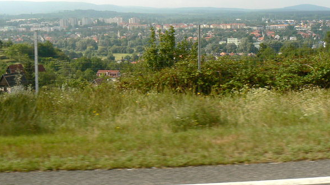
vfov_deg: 22.2
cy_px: 29
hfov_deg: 39.0
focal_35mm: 53
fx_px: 464
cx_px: 202
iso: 80
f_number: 5.6
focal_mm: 6
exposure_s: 1/400
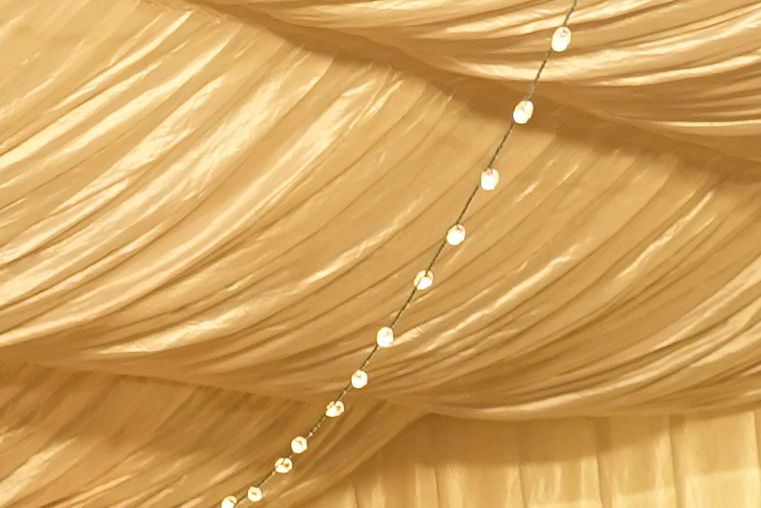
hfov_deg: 7.3
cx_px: -972
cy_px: 1208
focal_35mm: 265
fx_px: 5601
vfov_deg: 5.0
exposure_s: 1/100
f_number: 2.8
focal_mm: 35
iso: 800
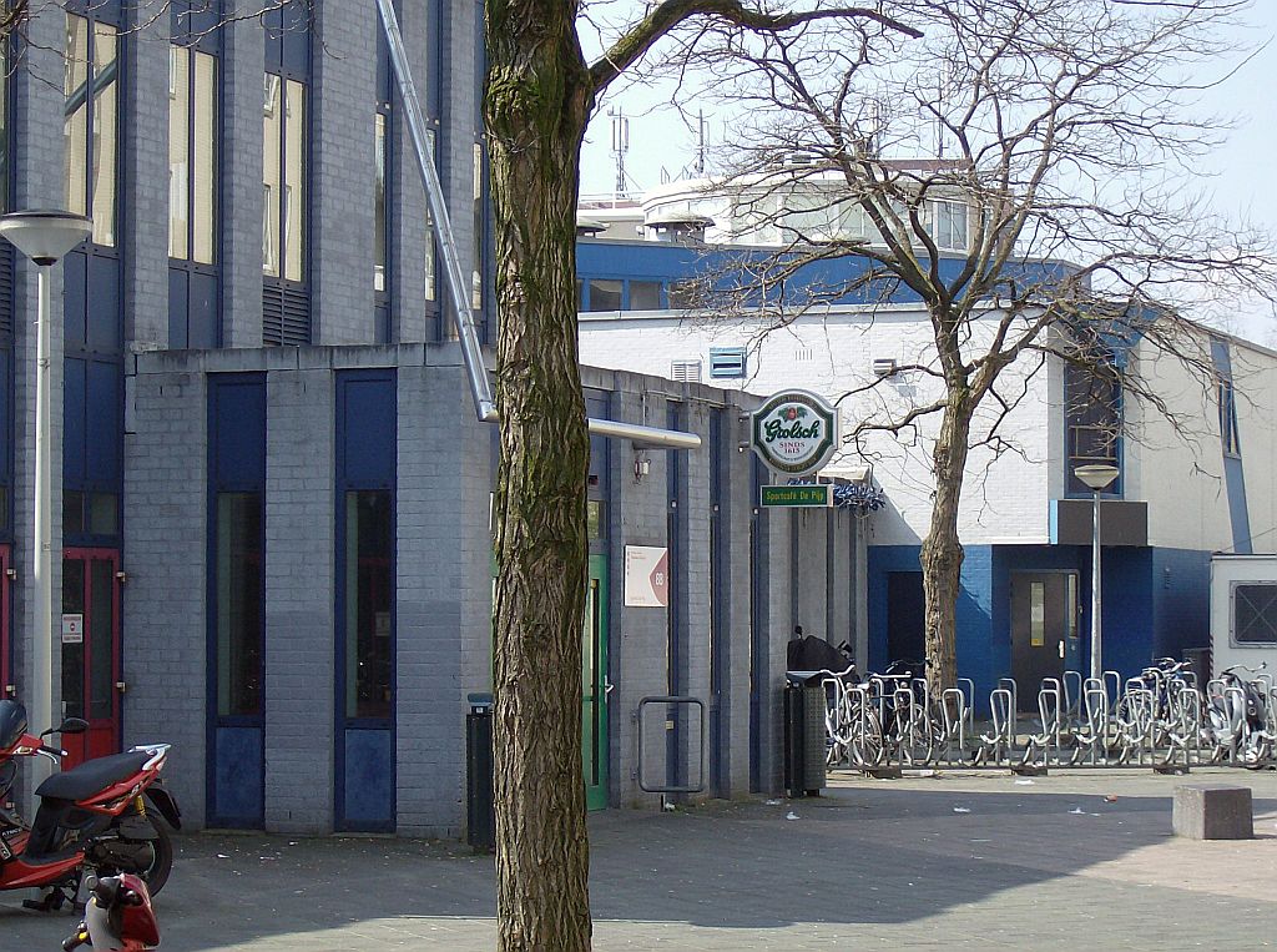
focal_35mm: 100
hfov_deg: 19.7
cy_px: 476
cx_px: 638
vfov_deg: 14.7
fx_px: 3680
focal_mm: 16.6
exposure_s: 1/401
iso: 100
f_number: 4.6
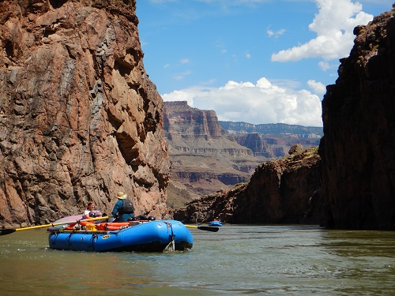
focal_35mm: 61
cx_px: 198
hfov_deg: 31.7
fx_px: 696
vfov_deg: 24.0
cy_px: 148
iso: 125
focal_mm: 11
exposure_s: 1/1000
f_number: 4.4
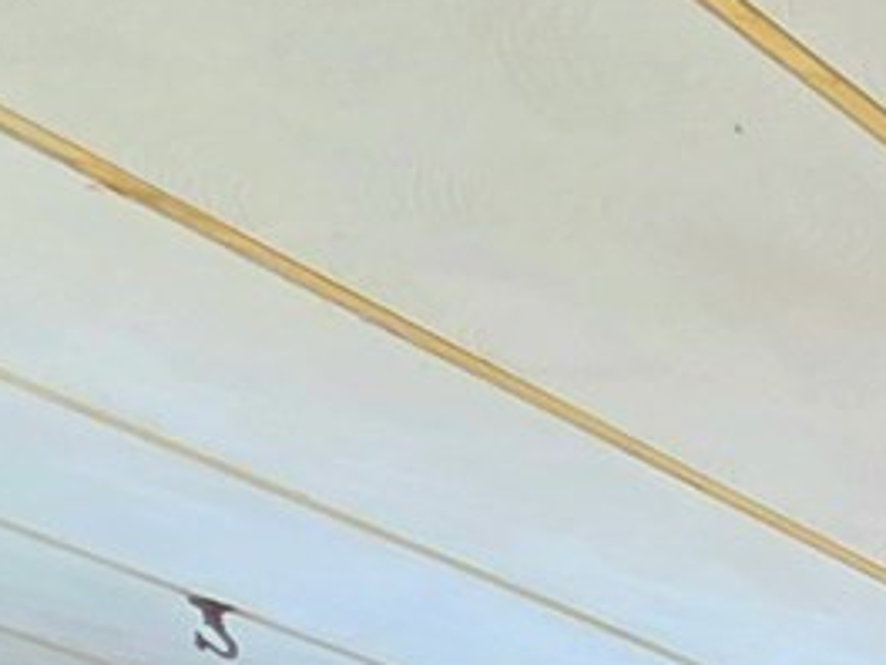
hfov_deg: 11.3
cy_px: 1995
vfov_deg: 10.4
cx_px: 2668
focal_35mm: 101
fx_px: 2585
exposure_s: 1/120
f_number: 2.2
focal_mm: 2.2
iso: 125
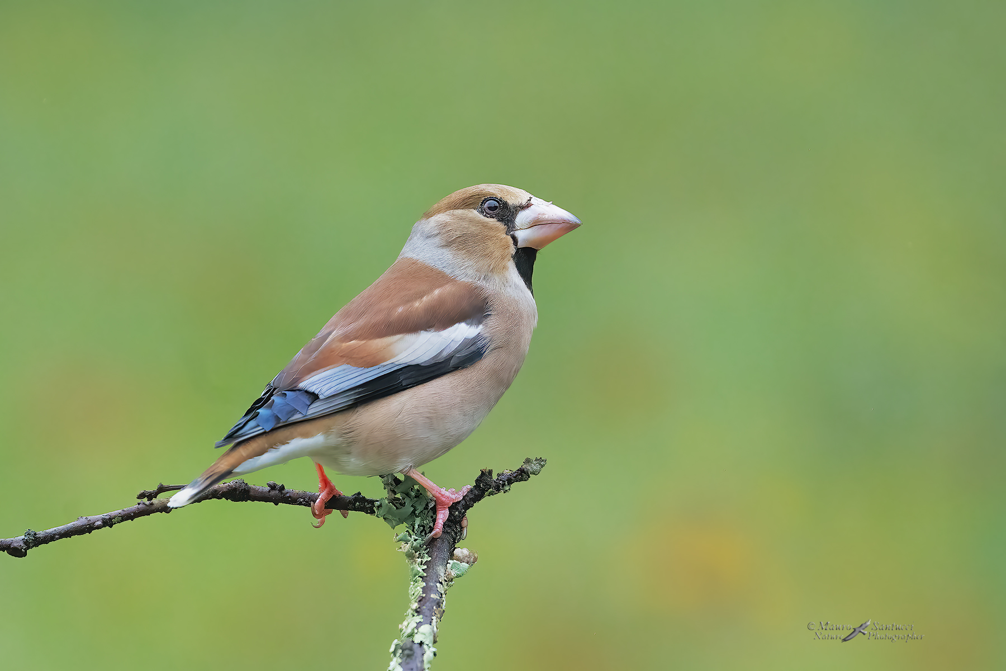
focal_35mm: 900
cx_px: 503
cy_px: 336
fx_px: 25148
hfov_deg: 2.3
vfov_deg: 1.5
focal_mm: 600
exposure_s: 1/1250
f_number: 7.1
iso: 6400
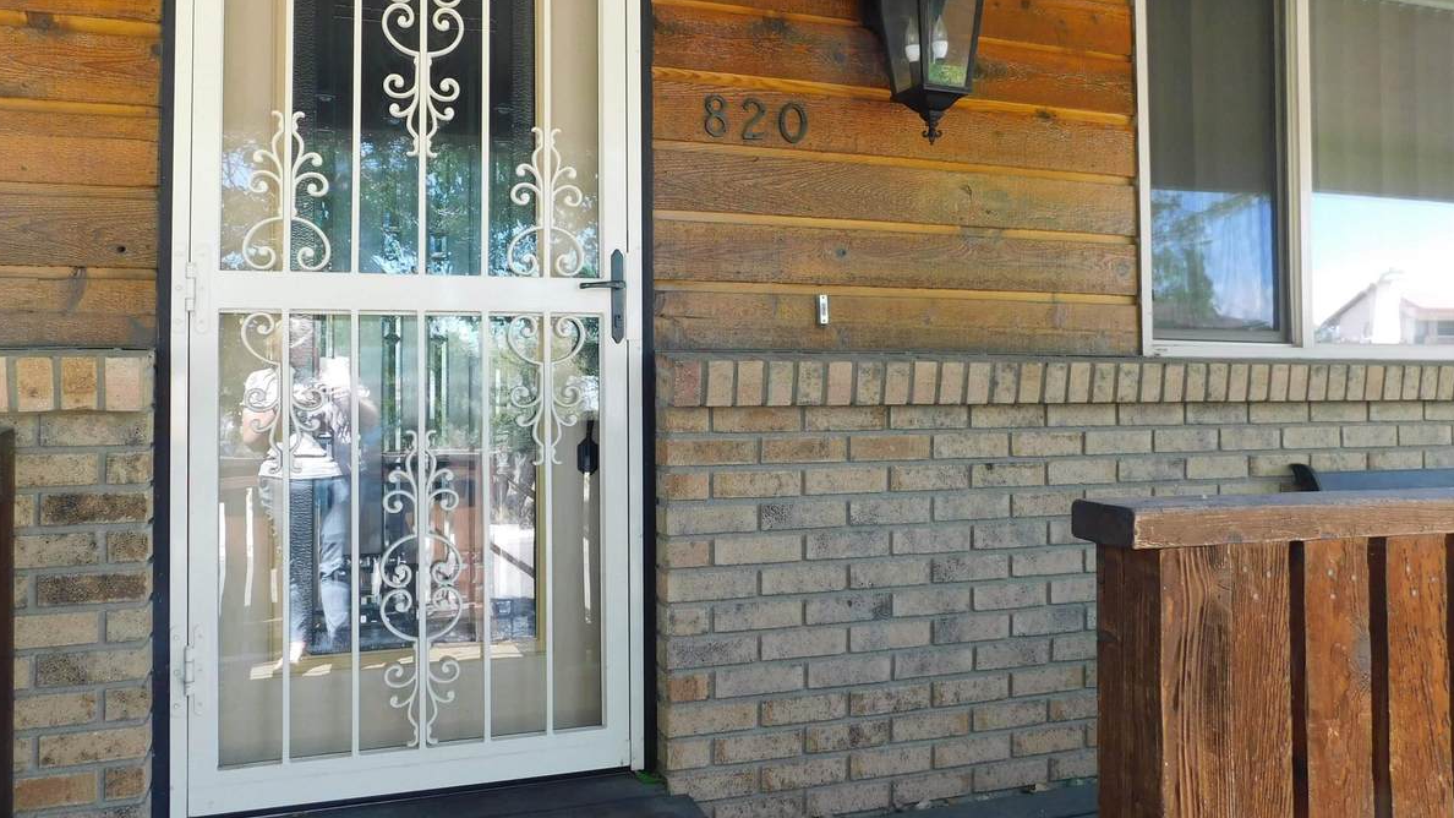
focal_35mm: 27
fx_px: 1041
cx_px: 674
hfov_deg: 69.8
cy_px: 348
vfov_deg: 42.8
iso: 125
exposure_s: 1/80
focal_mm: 4
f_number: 3
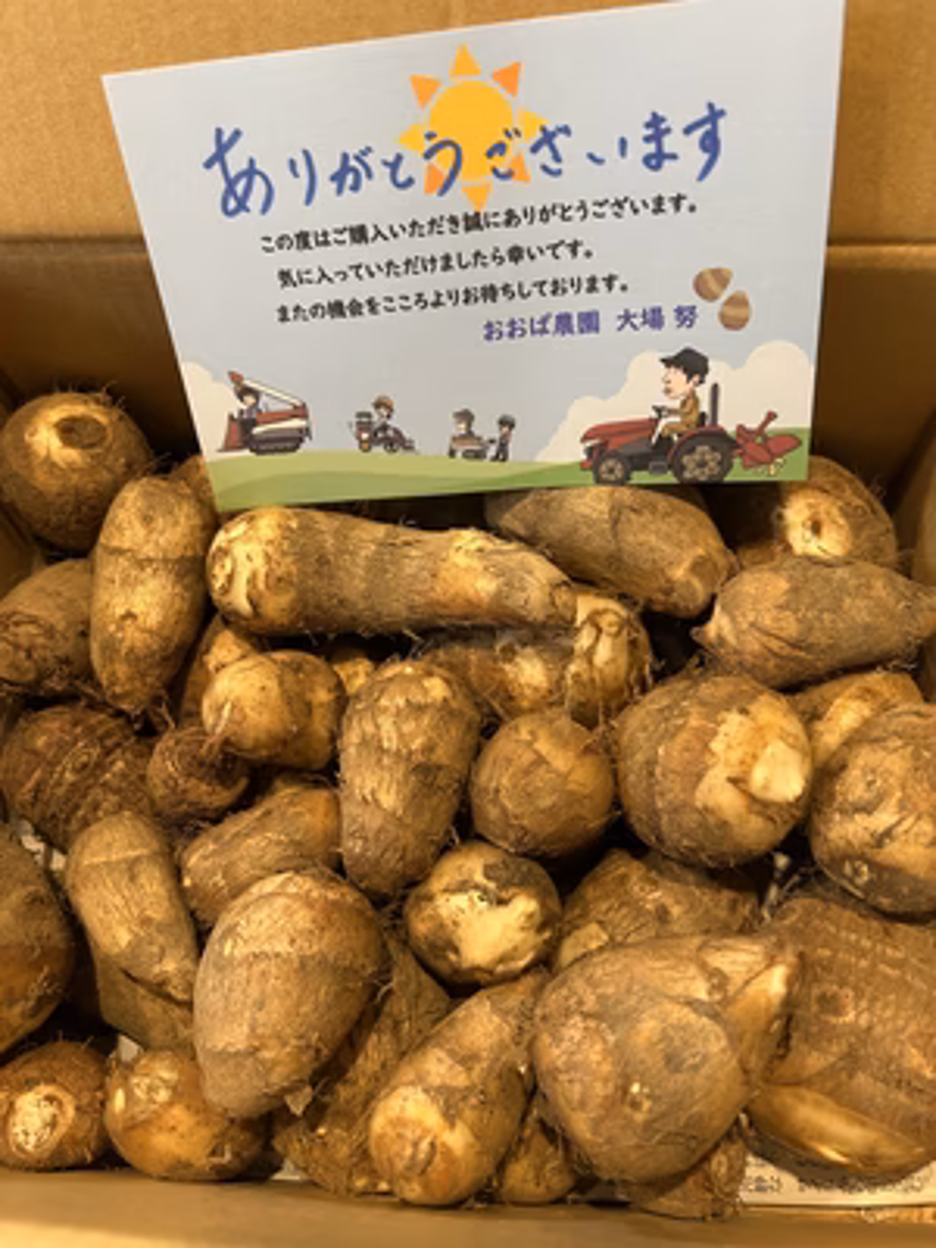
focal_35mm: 26
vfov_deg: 67.3
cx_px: 468
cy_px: 624
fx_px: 937
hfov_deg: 53.1
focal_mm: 5.7
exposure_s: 1/50
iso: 160
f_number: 1.5
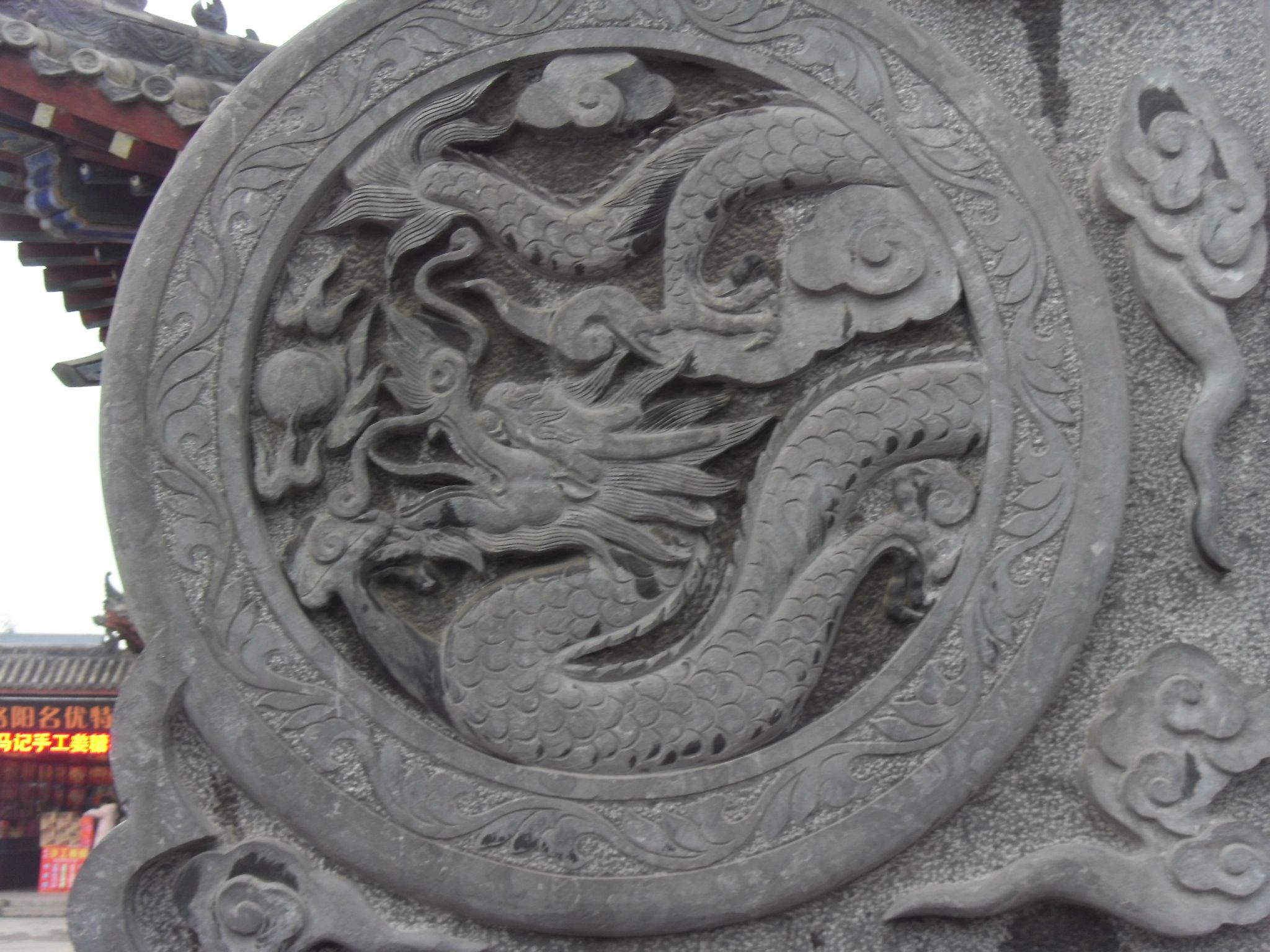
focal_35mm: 50
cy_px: 476
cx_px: 635
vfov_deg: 29.1
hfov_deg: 38.2
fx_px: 1834
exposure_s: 1/60
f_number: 3.8
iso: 160
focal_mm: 8.8
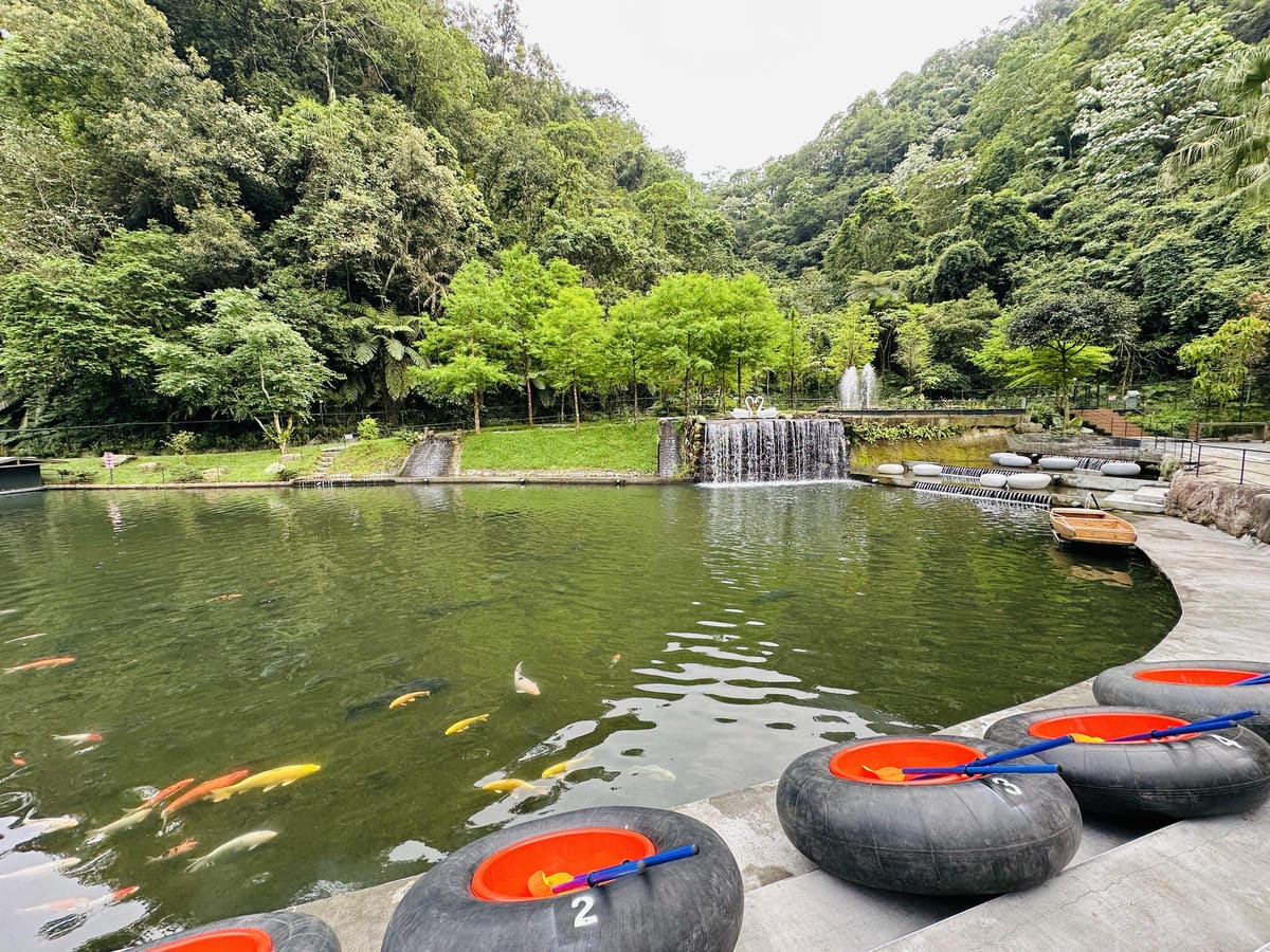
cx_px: 635
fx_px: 514
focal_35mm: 14
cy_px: 476
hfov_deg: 102.1
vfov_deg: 85.7
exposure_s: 1/99
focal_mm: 2.22
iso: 50
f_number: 2.2
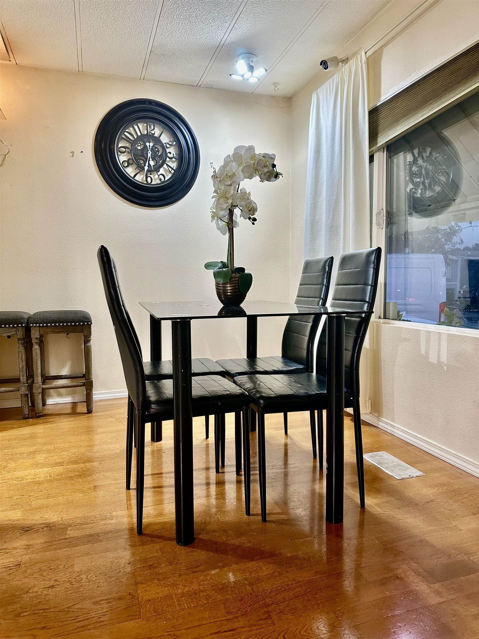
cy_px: 320
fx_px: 443
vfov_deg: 71.6
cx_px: 240
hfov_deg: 56.8
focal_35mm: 24
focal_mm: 6.86
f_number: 1.78
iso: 160
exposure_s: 1/60
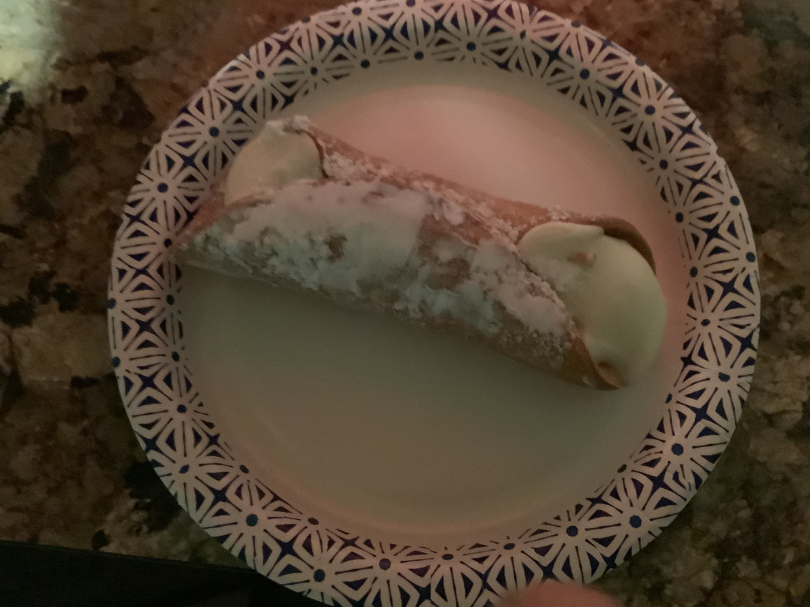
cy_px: 269
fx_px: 819
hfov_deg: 52.6
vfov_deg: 40.6
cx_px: 425
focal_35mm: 35
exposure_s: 1/15
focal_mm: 3.3
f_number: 2.4
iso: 800
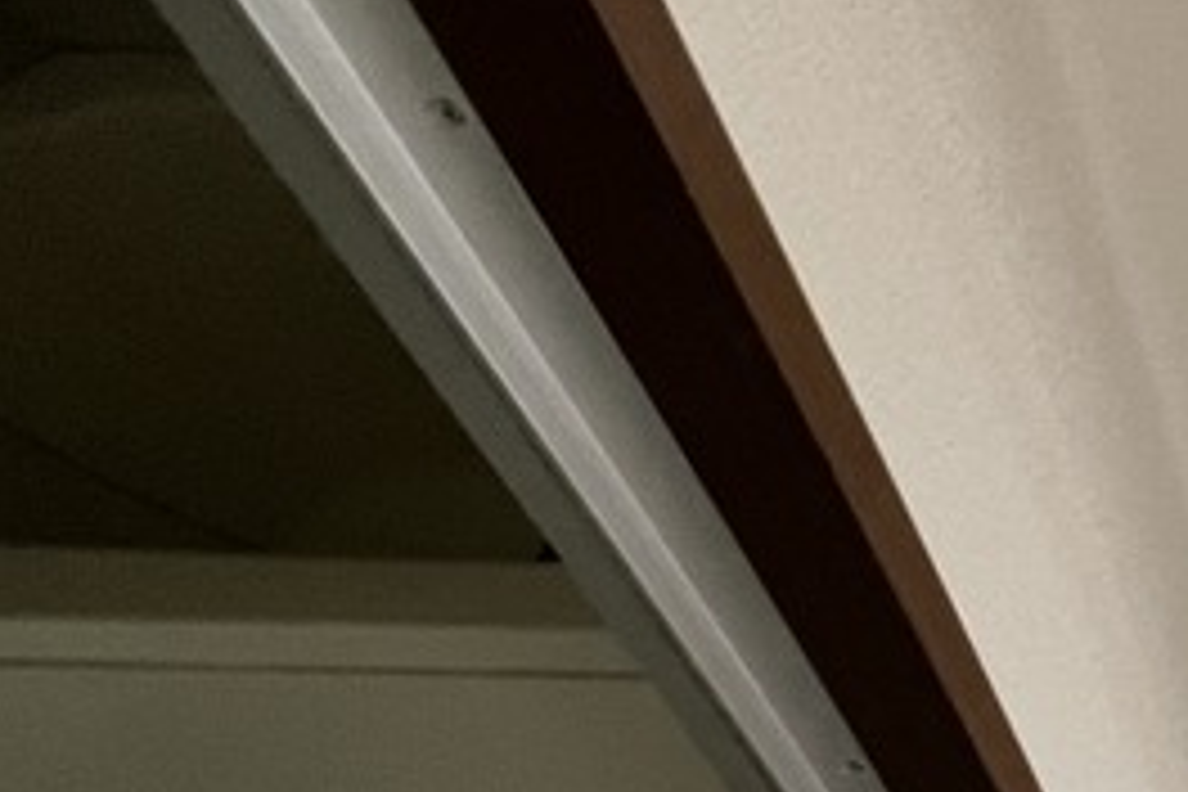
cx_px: 1642
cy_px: 387
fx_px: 1353
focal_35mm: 41
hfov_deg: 32.0
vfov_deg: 32.6
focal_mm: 1.57
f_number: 1.8
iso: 320
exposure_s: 1/60
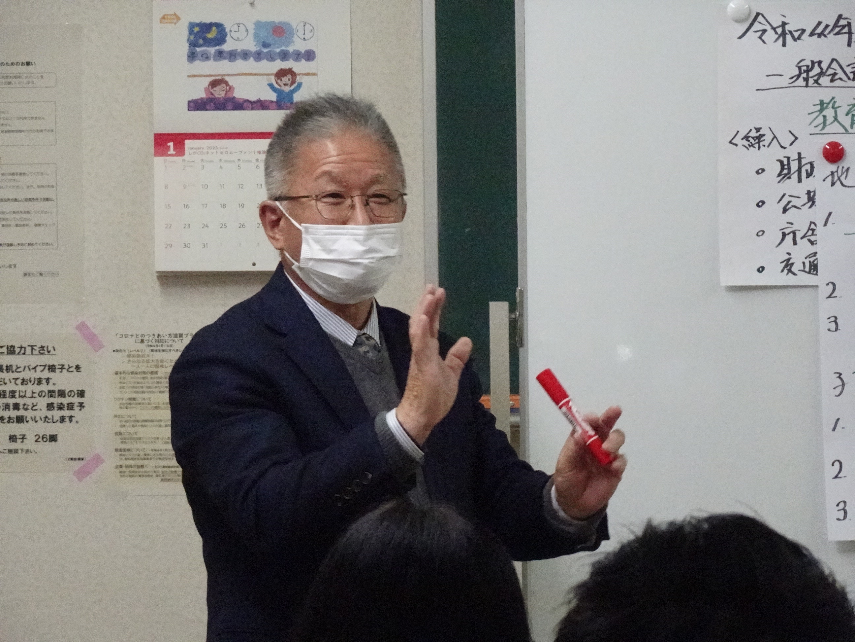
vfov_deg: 6.6
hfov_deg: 8.8
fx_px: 5557
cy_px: 321
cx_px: 428
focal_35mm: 225
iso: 3200
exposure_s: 1/125
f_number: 6.3
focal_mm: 36.38
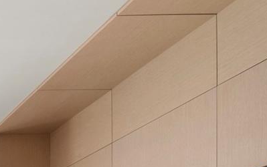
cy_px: 323
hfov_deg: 23.3
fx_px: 357
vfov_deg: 18.5
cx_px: -201
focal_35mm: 49
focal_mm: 12
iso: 320
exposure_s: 1/640
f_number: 8
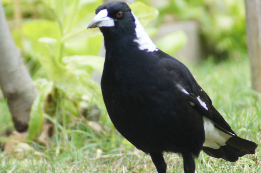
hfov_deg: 2.6
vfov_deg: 1.7
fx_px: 5745
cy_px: 90
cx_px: 148
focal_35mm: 793
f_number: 5.6
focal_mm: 300
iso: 400
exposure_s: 1/200
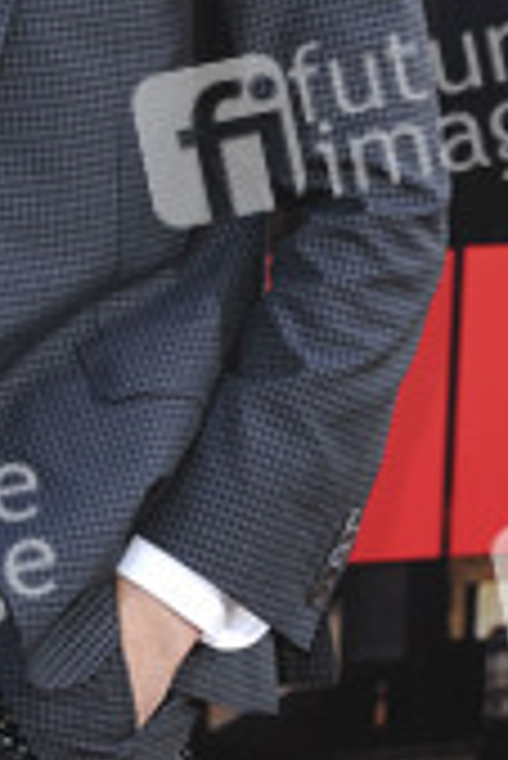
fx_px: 7477
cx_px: -43
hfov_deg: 3.9
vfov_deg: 5.8
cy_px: -103
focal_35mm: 354
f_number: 5
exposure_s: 1/200
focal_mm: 100
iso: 320
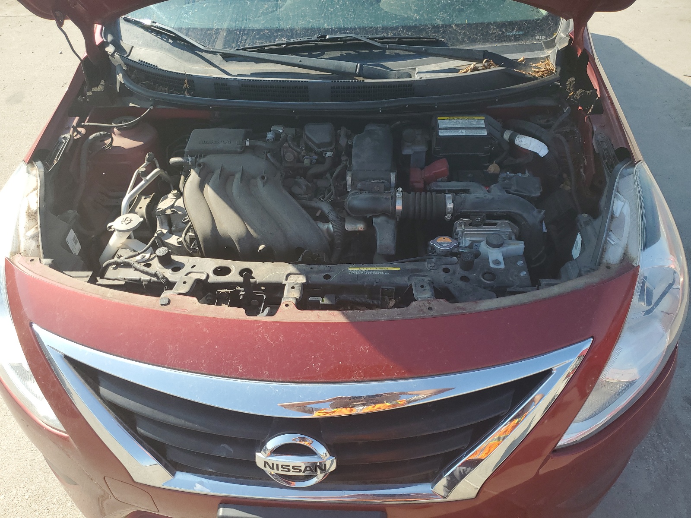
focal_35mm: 26
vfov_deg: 53.1
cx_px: 346
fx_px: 519
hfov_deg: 67.3
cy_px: 259
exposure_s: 1/1111
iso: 50
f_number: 1.5
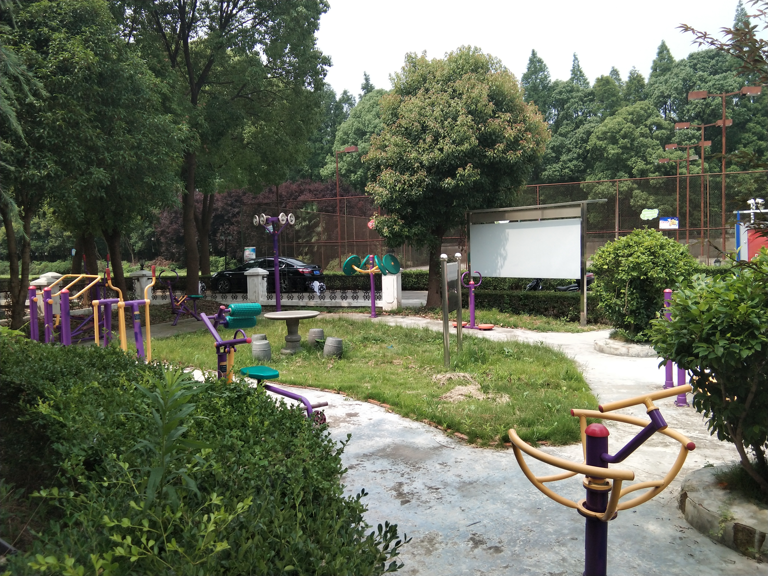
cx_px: 384
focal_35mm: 31
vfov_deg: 45.4
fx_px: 688
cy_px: 288
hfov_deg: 58.4
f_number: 2.2
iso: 50
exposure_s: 1/521
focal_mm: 3.69
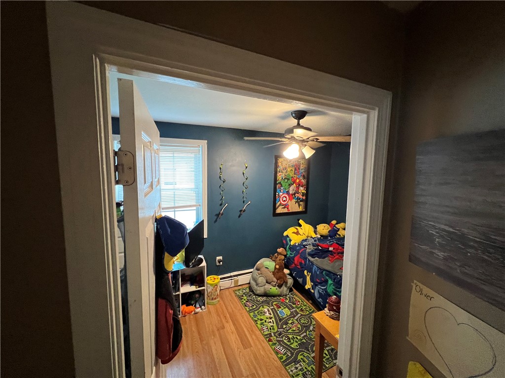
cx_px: 252
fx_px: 190
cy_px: 189
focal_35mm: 13
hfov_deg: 106.2
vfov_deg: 89.9
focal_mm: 1.57
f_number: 1.8
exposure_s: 1/60
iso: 400
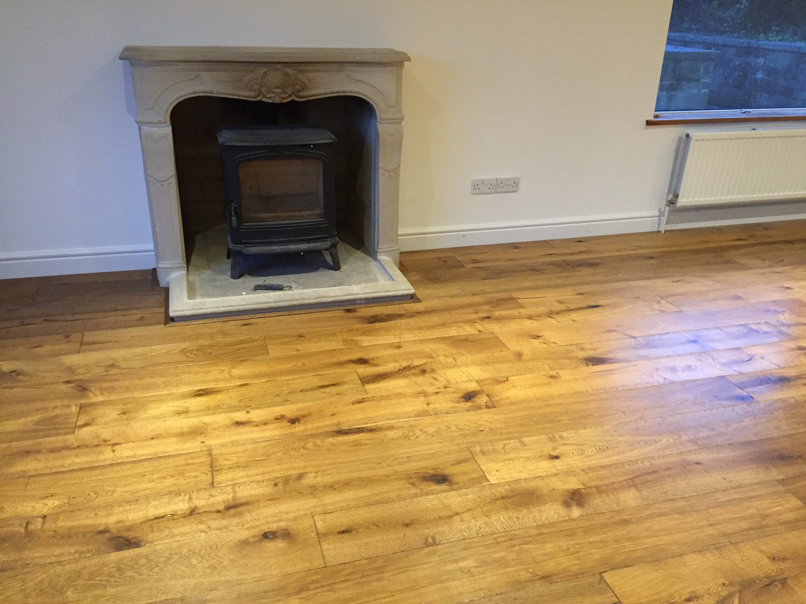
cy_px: 302
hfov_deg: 61.7
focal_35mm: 29
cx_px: 403
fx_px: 675
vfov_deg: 48.2
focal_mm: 4.15
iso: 250
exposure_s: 1/33
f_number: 2.2
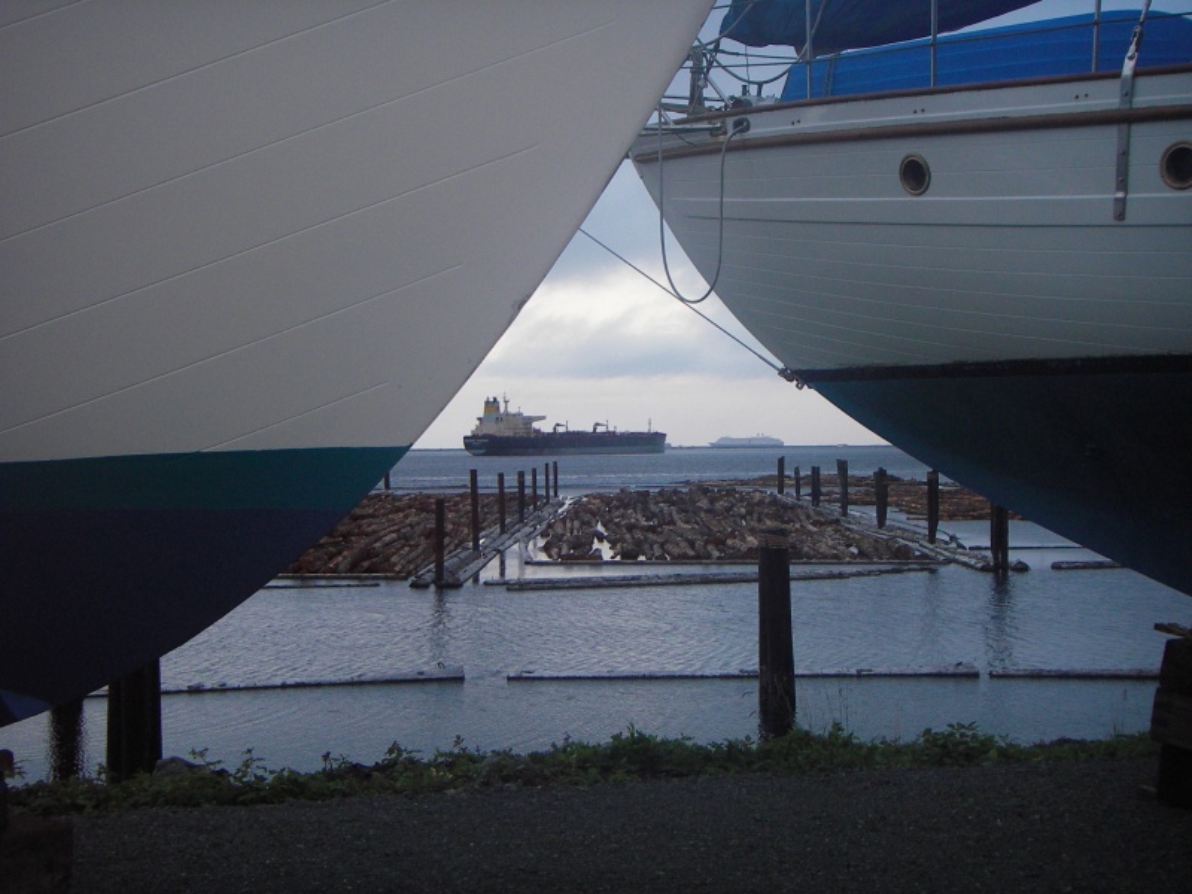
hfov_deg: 39.7
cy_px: 447
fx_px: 1653
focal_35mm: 48
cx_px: 596
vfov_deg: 30.3
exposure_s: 1/40
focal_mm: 8.1
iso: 64
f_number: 3.5
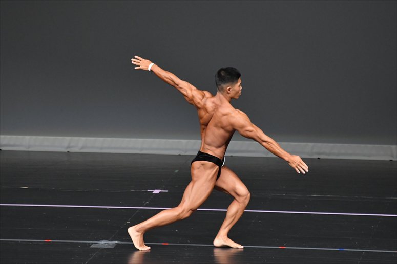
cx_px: 198
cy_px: 132
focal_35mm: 345
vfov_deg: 4.0
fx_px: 3803
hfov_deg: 6.0
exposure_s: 1/400
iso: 4000
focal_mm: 230
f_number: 5.6
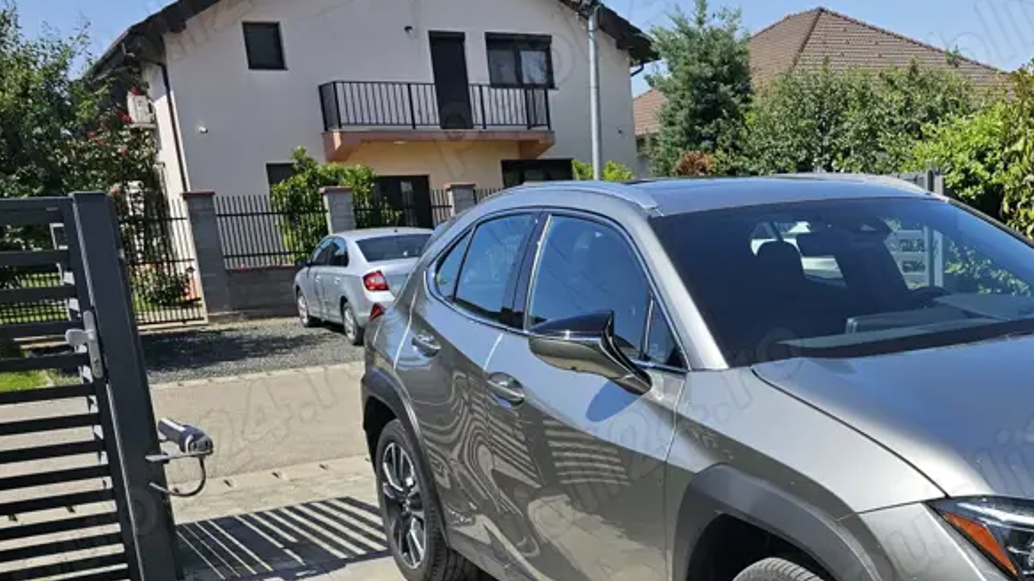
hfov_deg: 45.1
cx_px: 819
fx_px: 1179
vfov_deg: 27.0
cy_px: 498
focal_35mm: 43
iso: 10
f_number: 1.7
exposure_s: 1/720
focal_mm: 6.3
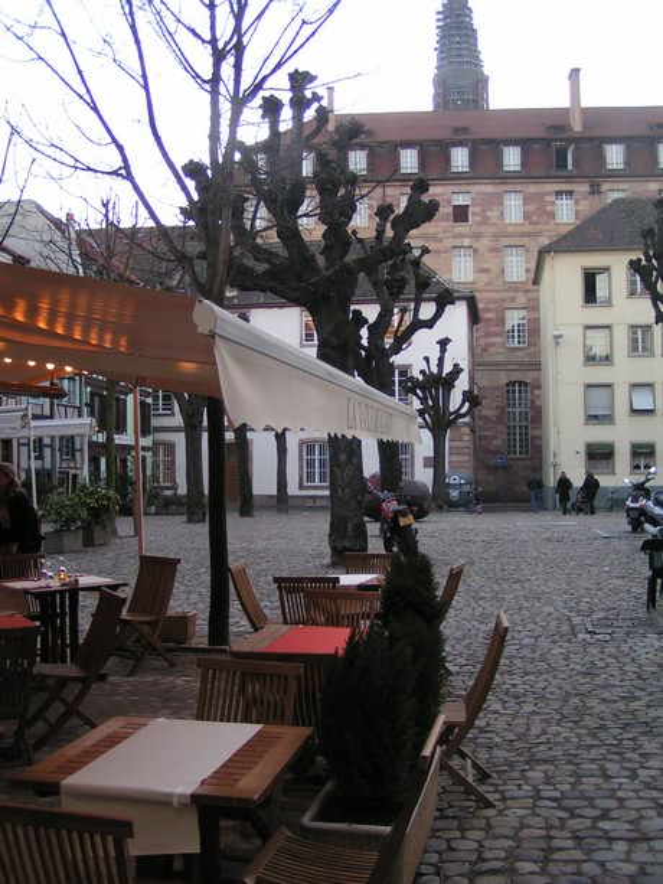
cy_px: 442
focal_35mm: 38
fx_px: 970
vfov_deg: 49.0
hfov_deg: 37.7
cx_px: 332
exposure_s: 1/40
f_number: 2.8
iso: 125
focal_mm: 5.8
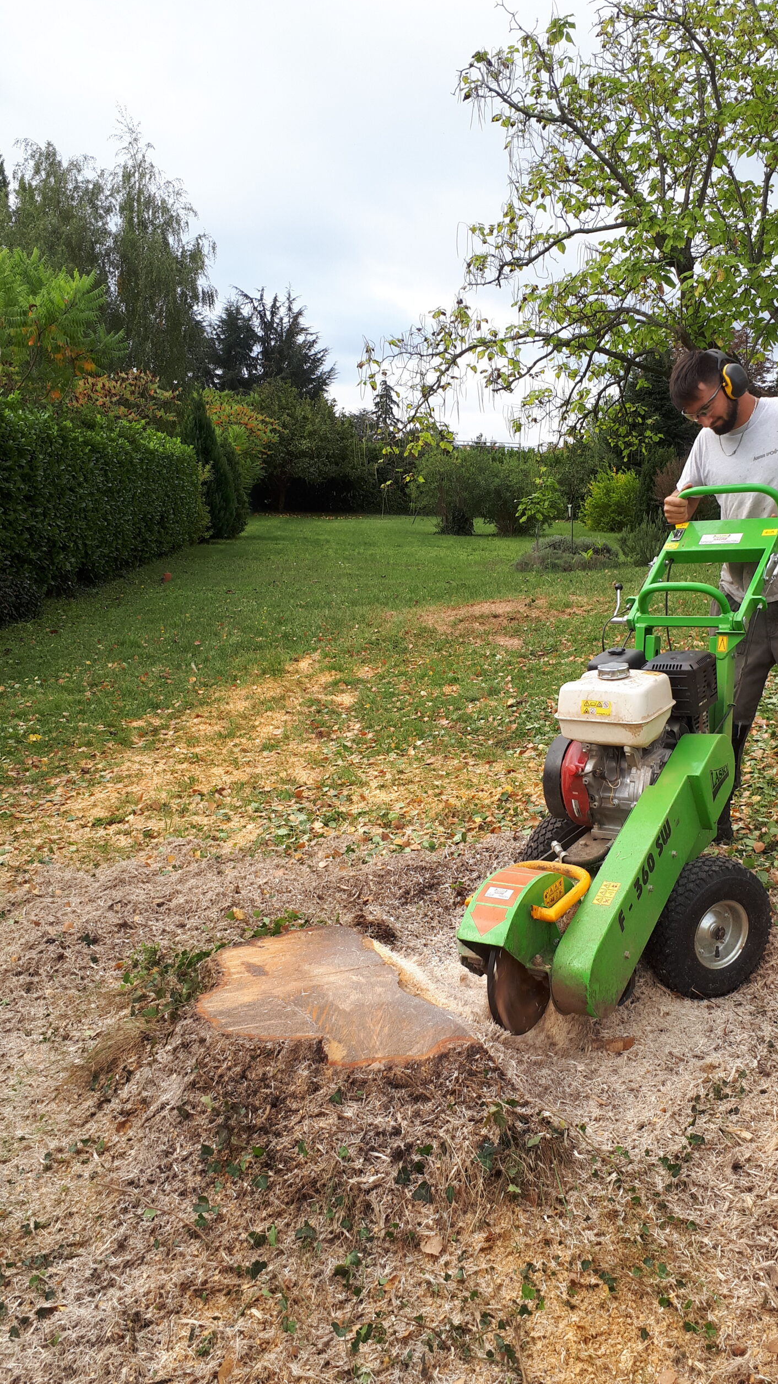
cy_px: 689
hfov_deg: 38.7
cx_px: 494
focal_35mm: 30
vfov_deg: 64.3
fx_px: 1100
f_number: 1.9
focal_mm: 3.6
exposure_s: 1/415
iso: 40
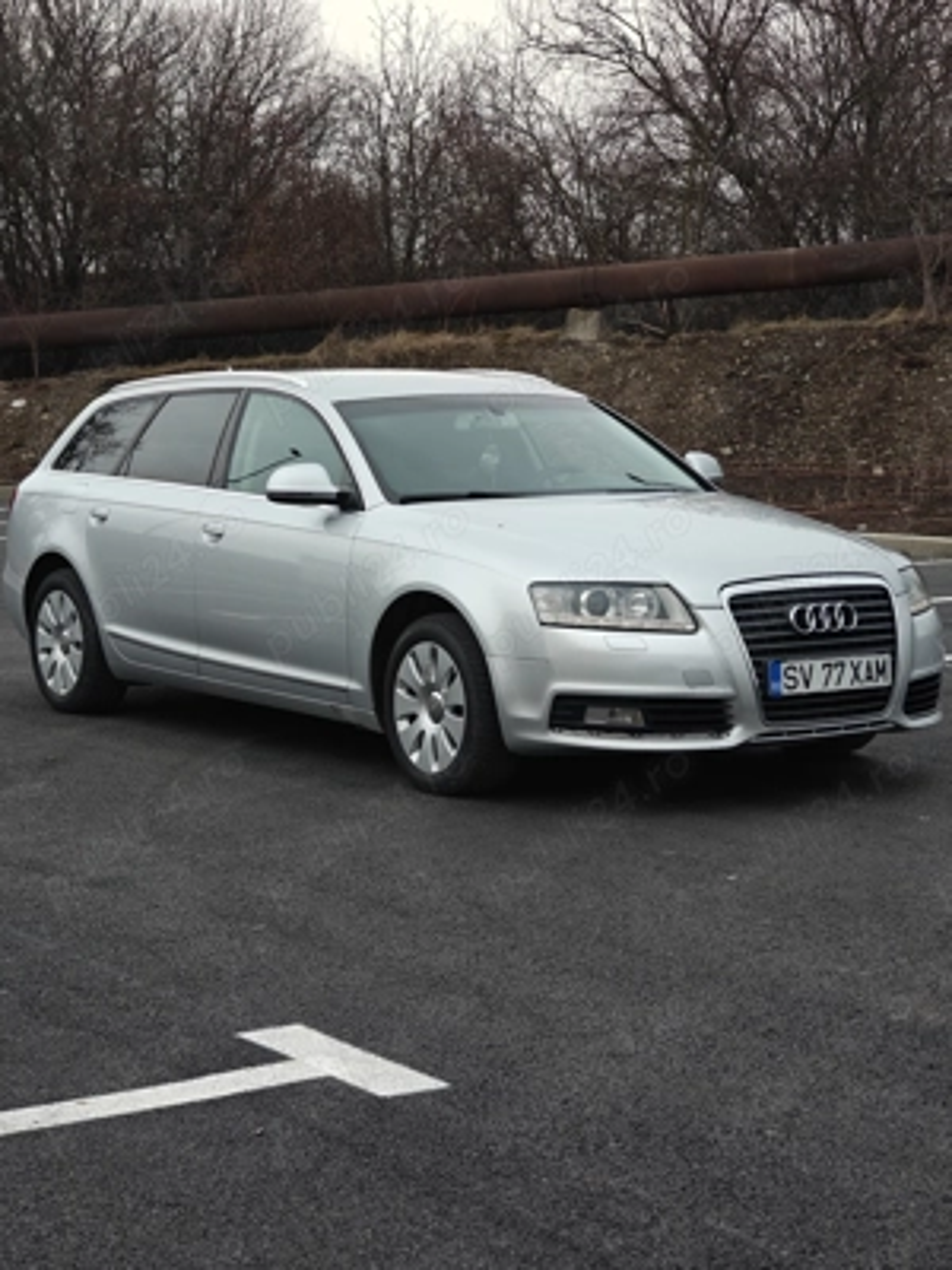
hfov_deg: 21.0
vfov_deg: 27.8
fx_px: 2567
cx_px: 476
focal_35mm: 70
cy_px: 635
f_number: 2.6
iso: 80
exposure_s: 1/148
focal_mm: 13.3
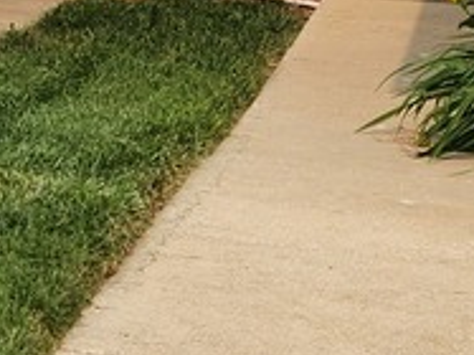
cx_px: -905
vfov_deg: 8.3
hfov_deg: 9.2
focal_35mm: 177
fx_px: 2422
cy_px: -71
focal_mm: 5.4
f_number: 1.8
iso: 20
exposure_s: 1/1358
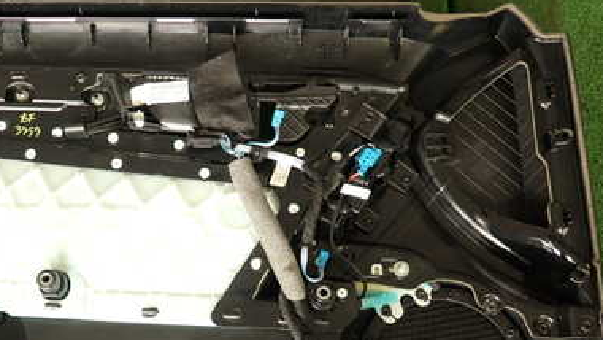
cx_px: 214
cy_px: 264
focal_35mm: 43
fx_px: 688
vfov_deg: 27.3
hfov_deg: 46.8
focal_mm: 4.5
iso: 125
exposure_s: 1/60
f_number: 2
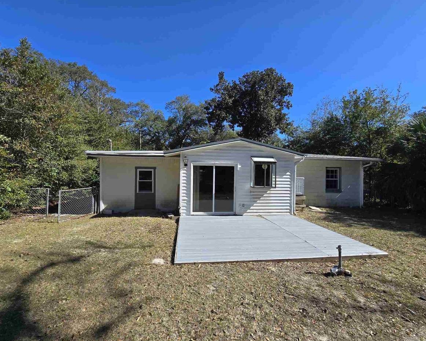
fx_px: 177
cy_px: 175
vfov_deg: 88.0
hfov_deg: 100.7
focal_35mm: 14
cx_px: 205
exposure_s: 1/1746
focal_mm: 2.2
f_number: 2.2
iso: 50
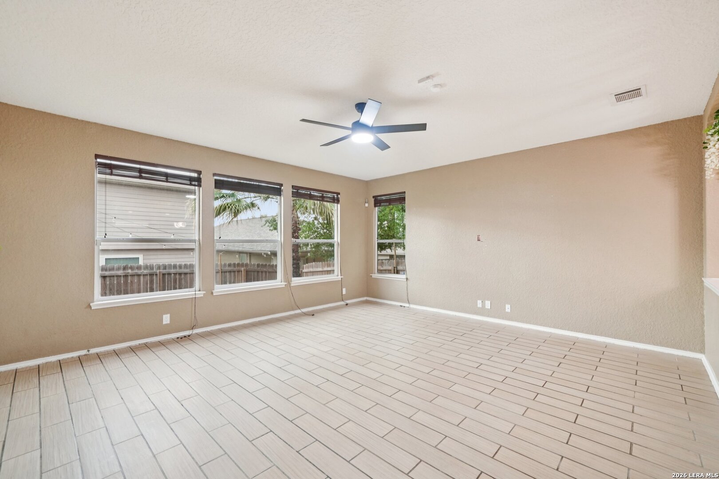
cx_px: 360
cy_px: 240
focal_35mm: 15
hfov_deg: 100.4
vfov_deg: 77.3
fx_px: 300
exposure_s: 1/15
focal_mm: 15
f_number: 7.1
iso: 800
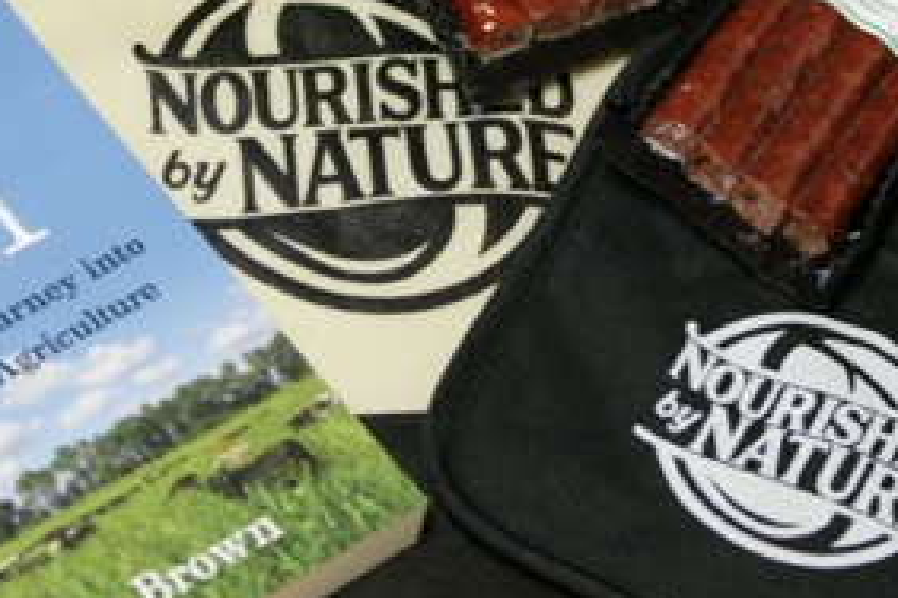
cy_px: 91
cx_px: 401
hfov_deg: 8.1
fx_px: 6364
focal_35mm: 255
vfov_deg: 5.4
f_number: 2.8
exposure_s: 1/60
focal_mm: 75
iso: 800
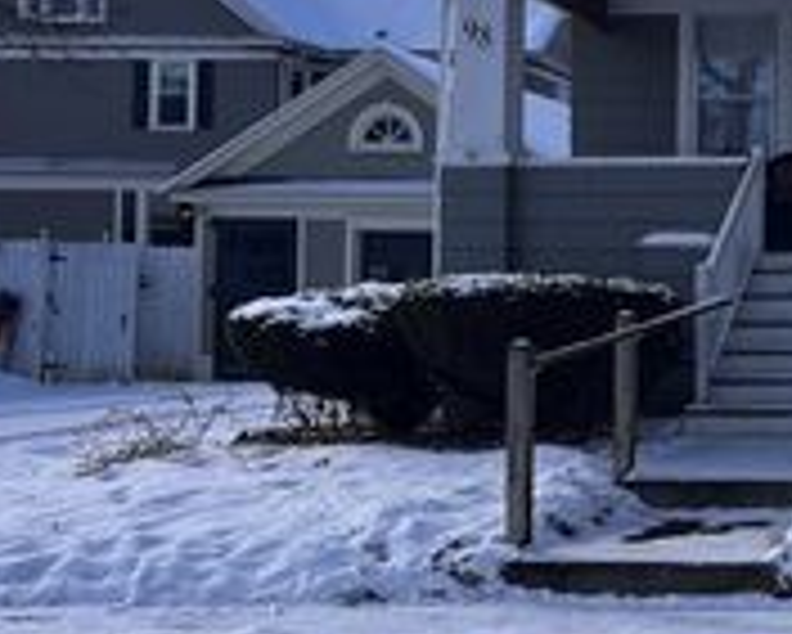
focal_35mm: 72
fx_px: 1689
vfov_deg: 21.3
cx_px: 1012
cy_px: 259
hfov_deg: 23.5
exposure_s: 1/2899
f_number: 1.6
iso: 50
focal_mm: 5.1
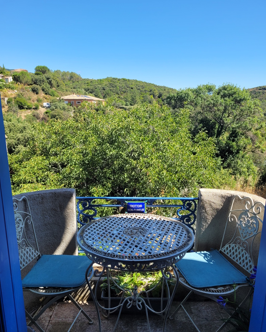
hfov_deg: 51.5
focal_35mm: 28
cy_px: 181
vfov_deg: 62.1
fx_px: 276
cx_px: 134
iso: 40
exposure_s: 1/1129
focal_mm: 5.4
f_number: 1.8
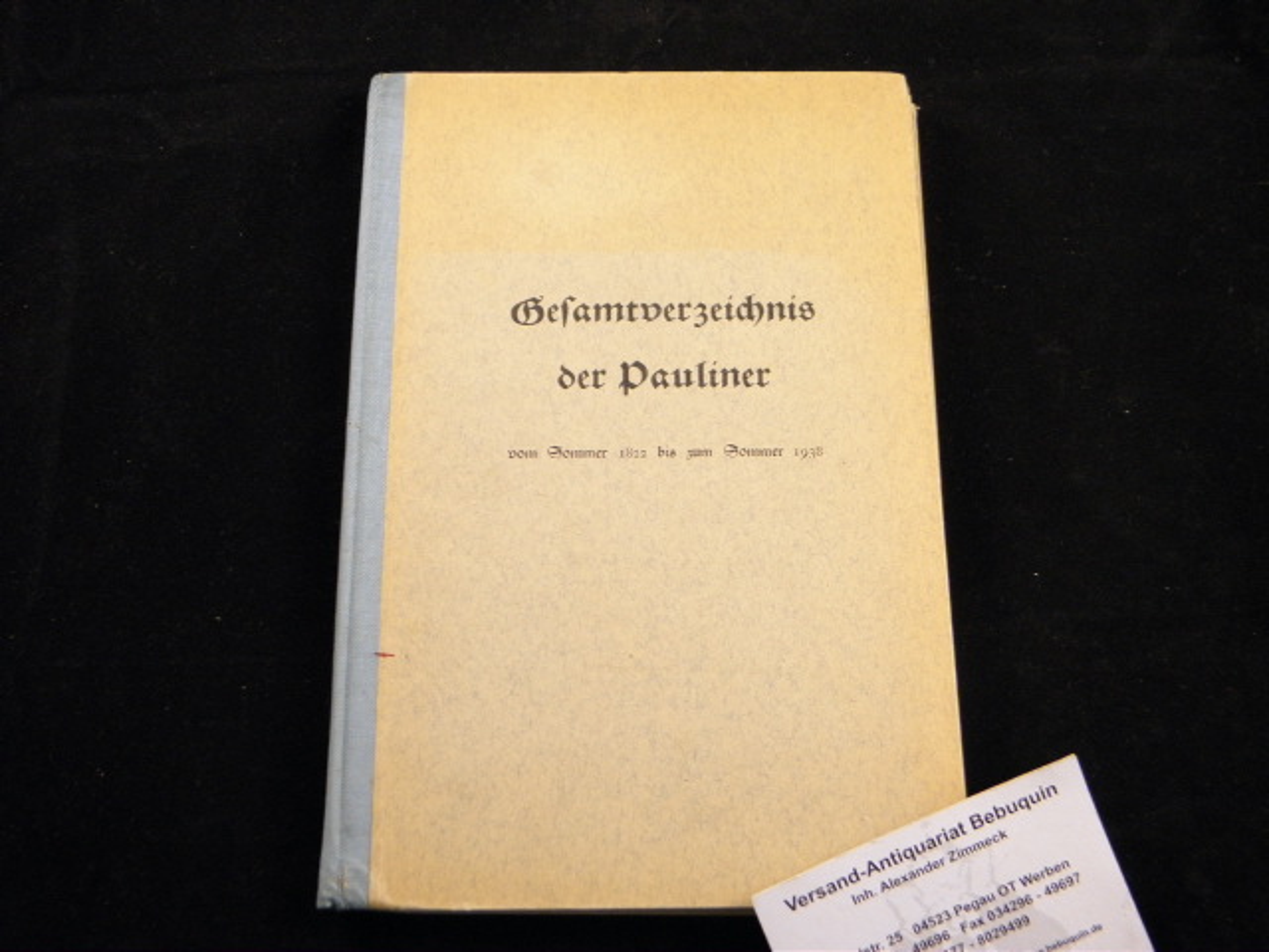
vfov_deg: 36.0
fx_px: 1466
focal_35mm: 40
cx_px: 634
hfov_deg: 46.8
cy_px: 476
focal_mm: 7.2
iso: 250
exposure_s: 1/40
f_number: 3.8
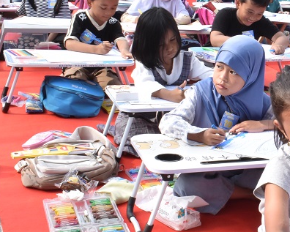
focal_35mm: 80
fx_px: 687
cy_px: 89
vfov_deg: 19.2
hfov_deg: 22.5
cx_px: 319
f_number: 27
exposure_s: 1/90
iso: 800
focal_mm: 22
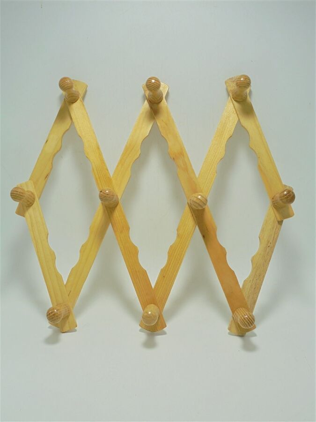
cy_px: 211
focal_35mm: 34
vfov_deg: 54.0
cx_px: 158
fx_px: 414
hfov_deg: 41.8
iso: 100
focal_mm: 6.1
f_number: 4
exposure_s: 1/80
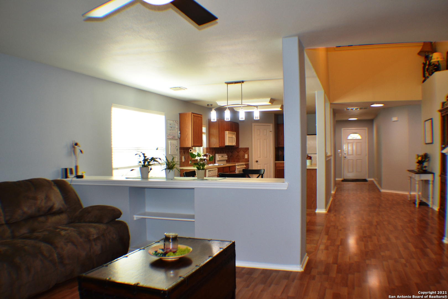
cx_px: 224
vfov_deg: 36.9
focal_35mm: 36
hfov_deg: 53.1
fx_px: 448
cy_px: 150
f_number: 4
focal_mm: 24
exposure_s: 1/80
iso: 400
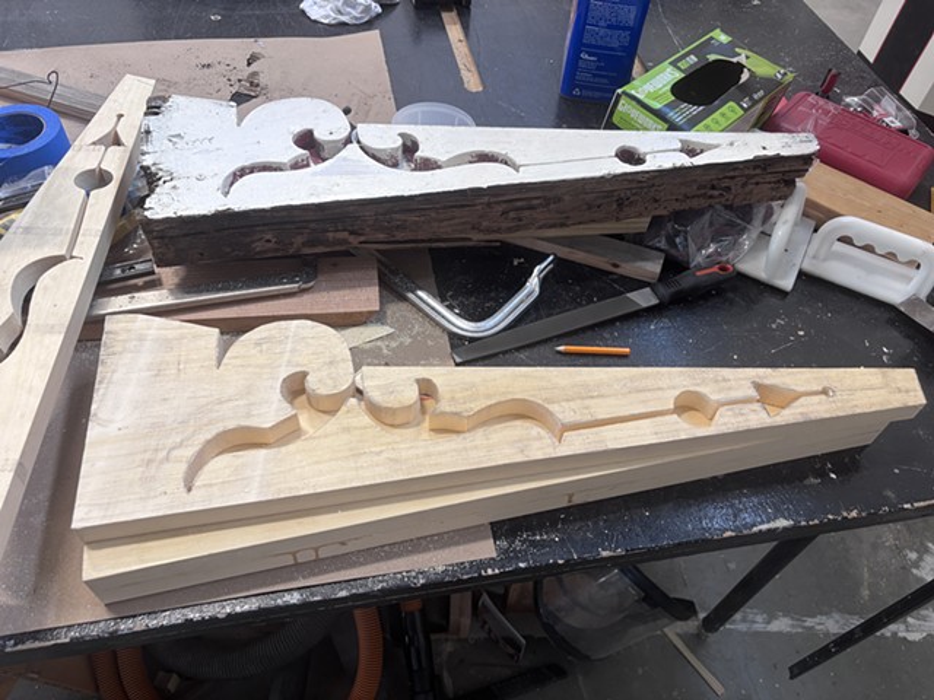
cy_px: 350
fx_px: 702
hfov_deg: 67.3
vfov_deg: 53.1
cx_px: 467
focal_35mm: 26
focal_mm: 6
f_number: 1.6
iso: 100
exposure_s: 1/60
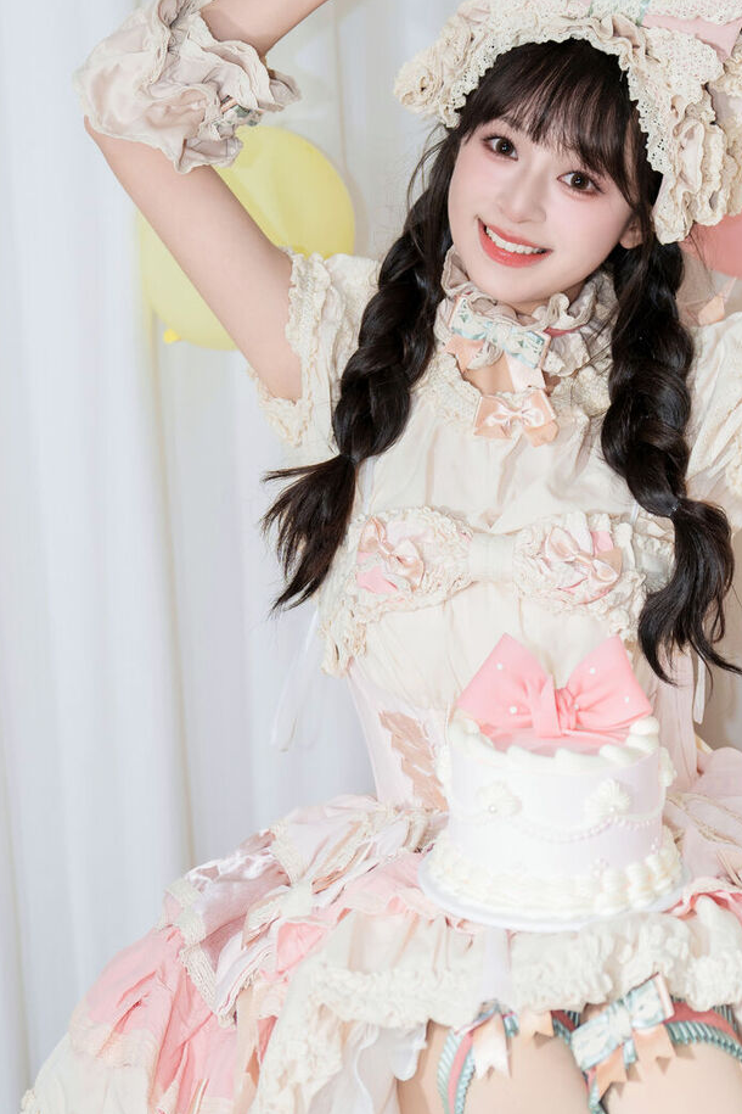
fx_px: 4575
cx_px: 538
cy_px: 518
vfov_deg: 13.9
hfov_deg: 9.3
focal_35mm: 148
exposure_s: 1/200
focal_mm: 86
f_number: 3.2
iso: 800
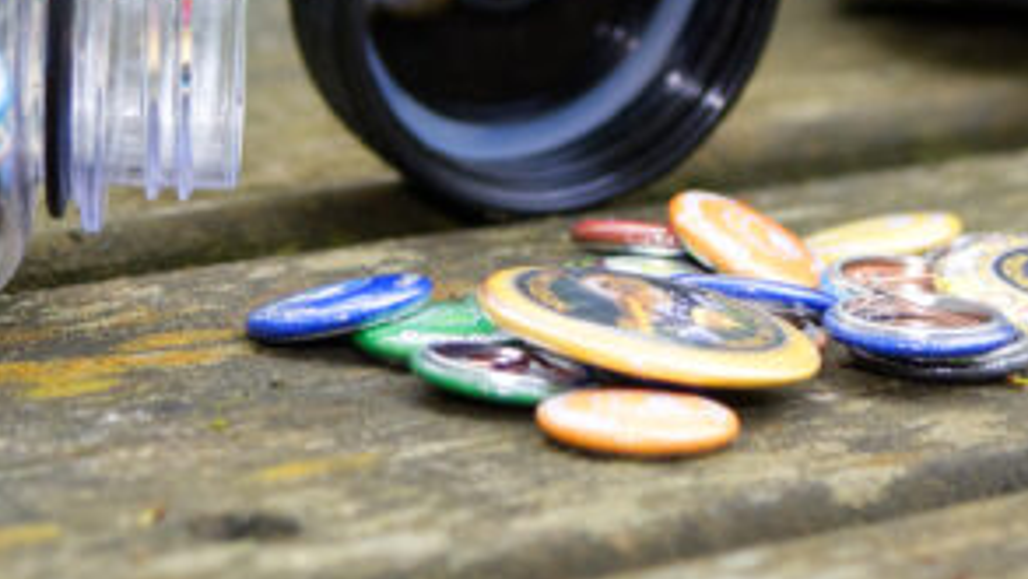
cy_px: -388
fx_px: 7716
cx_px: 361
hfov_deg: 7.6
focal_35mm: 283
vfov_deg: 4.3
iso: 400
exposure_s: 1/640
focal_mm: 66
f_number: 4
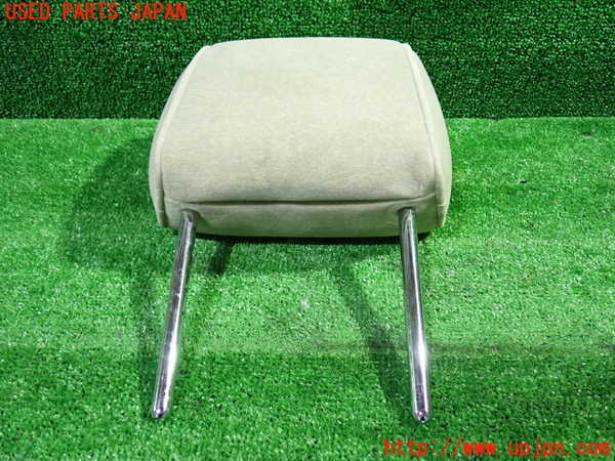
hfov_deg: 60.0
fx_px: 533
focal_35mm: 30
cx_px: 308
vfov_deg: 46.8
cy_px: 230
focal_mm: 5.4
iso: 800
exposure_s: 1/30
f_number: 2.3
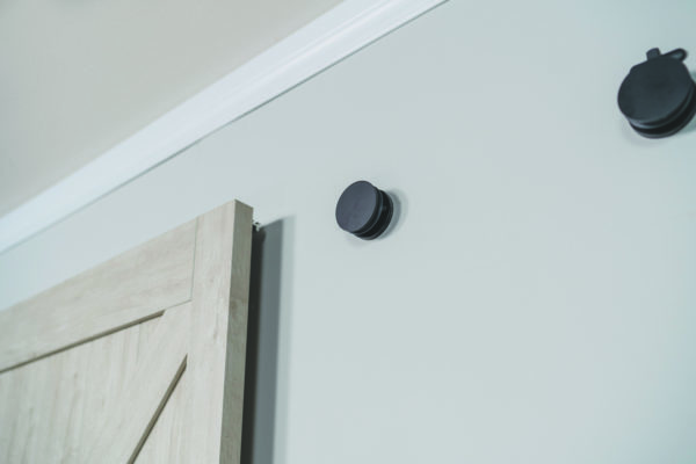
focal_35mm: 35
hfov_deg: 54.4
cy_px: 232
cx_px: 348
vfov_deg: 37.9
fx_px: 677
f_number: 2.2
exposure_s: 1/125
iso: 160
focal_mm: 35
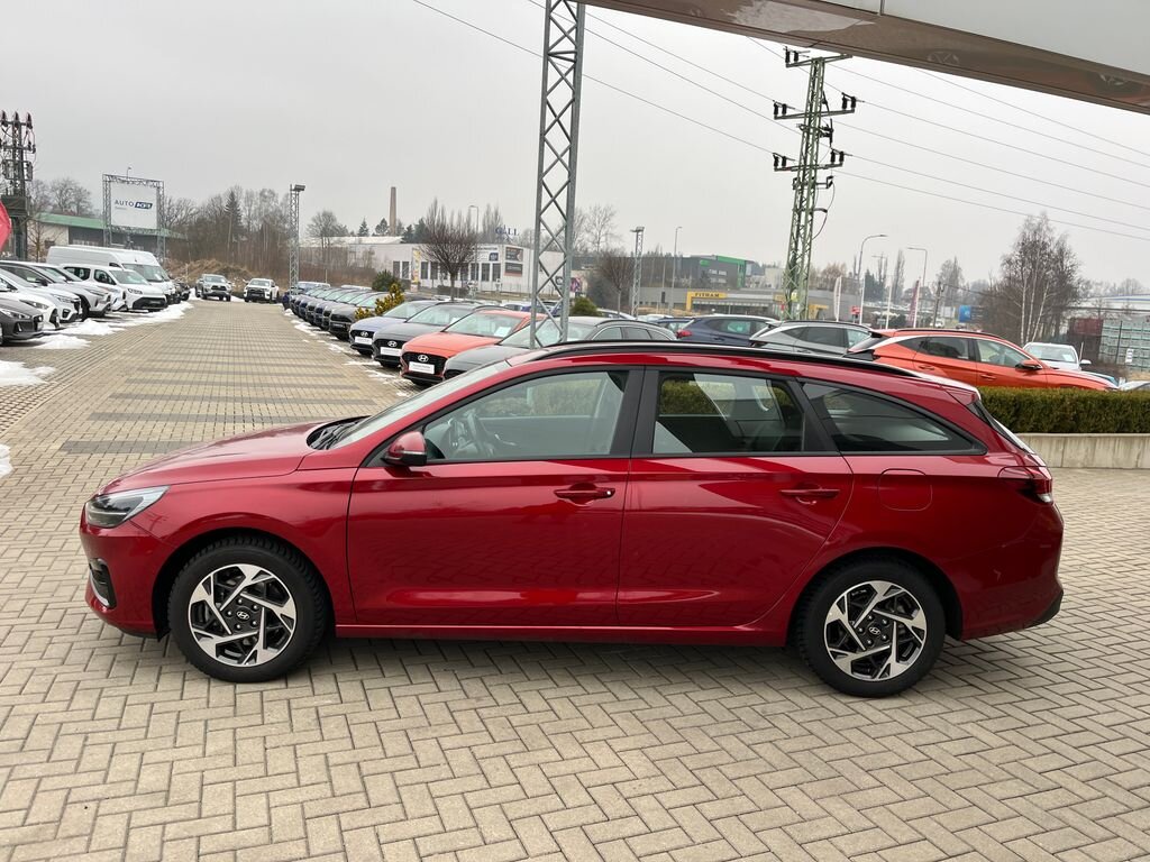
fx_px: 864
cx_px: 575
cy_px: 431
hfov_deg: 67.3
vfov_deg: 53.1
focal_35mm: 26
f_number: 1.6
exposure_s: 1/141
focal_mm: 5.1
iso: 32
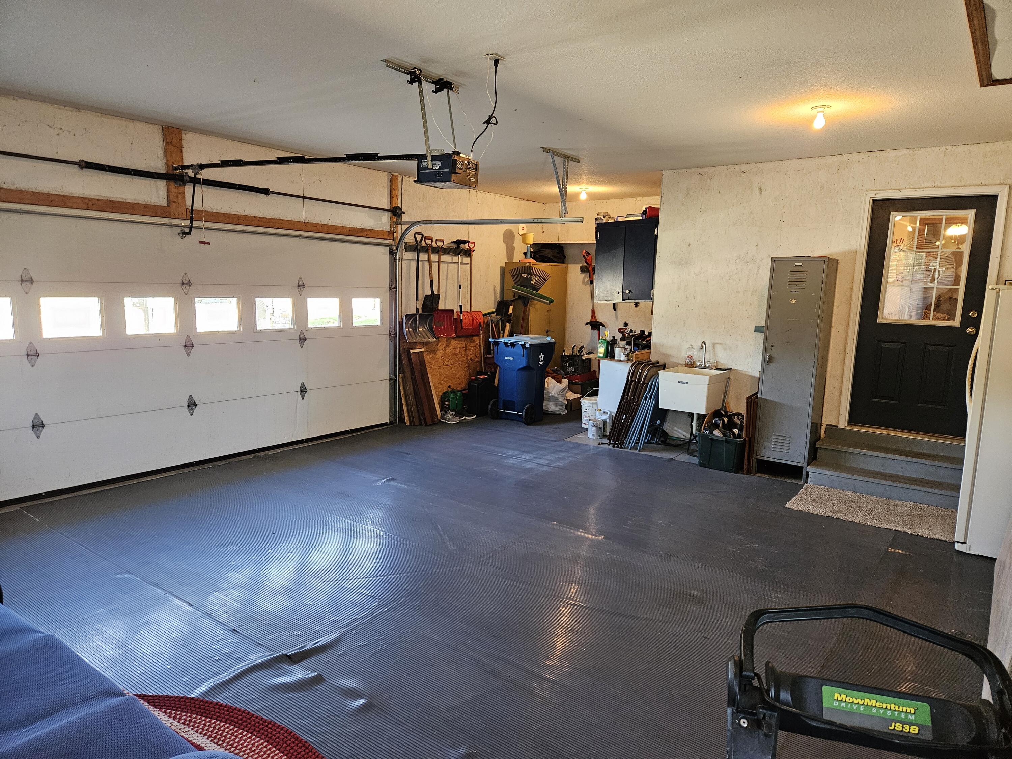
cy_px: 380
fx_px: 672
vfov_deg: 58.9
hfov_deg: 73.9
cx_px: 506
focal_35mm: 23
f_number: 1.8
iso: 640
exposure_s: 1/120
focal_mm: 5.4
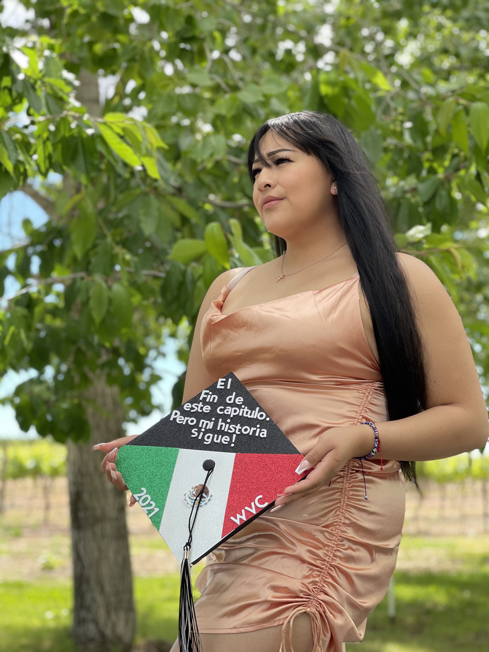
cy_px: 326
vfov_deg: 30.3
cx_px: 244
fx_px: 1205
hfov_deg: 22.9
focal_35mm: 64
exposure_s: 1/139
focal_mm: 7.5
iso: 20
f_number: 2.2
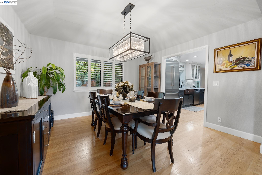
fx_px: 102
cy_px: 88
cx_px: 131
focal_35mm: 14
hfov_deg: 104.3
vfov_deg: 81.2
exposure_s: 1
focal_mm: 14
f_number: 8
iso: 250
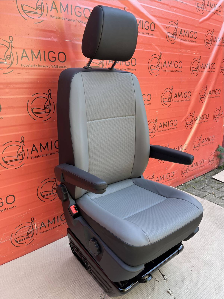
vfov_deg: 67.3
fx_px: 224
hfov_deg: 53.1
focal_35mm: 26
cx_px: 112
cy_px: 150
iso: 50
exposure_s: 1/122
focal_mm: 5.1
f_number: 1.6
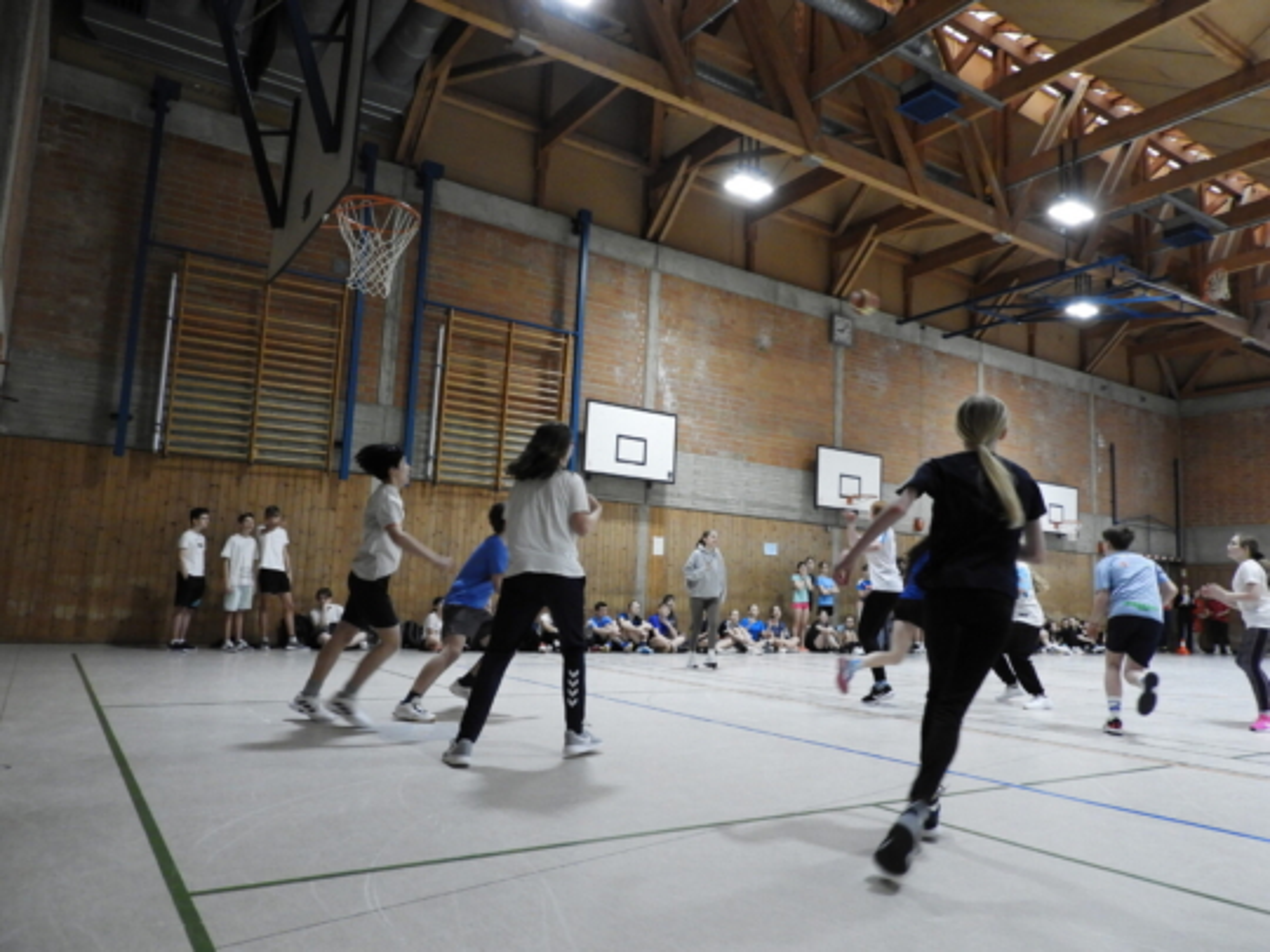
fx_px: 881
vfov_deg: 56.8
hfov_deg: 71.6
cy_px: 476
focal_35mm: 24
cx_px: 635
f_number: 3.3
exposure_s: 1/60
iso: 450
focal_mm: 4.3
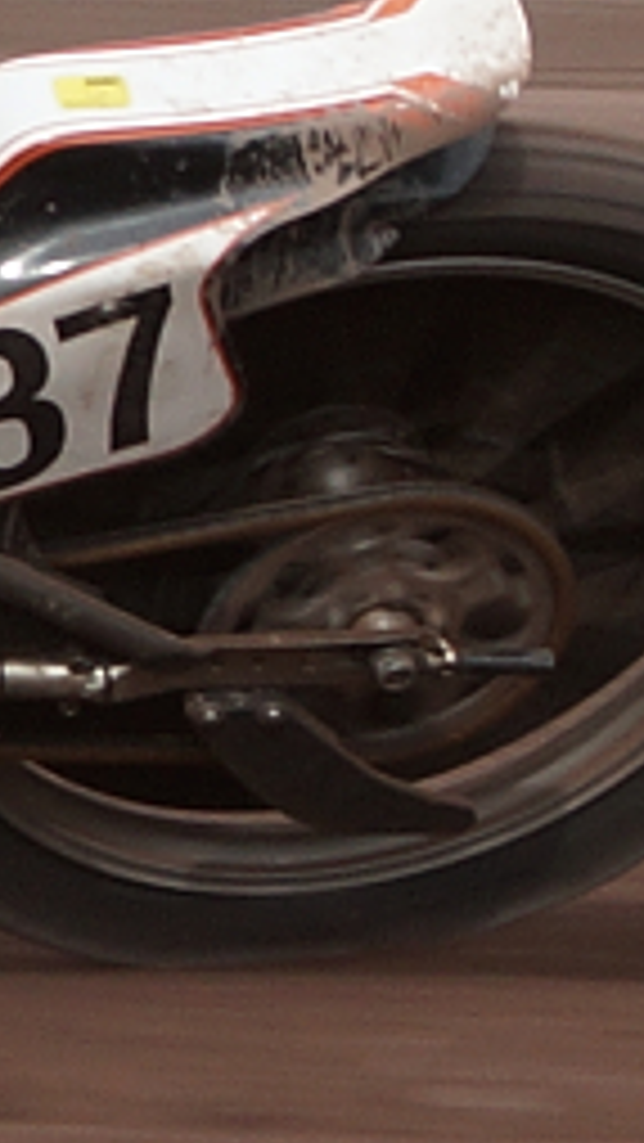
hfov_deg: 1.6
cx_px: -1094
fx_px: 23678
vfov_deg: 2.8
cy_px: 248
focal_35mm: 780
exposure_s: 1/320
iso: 200
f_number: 9
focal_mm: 105
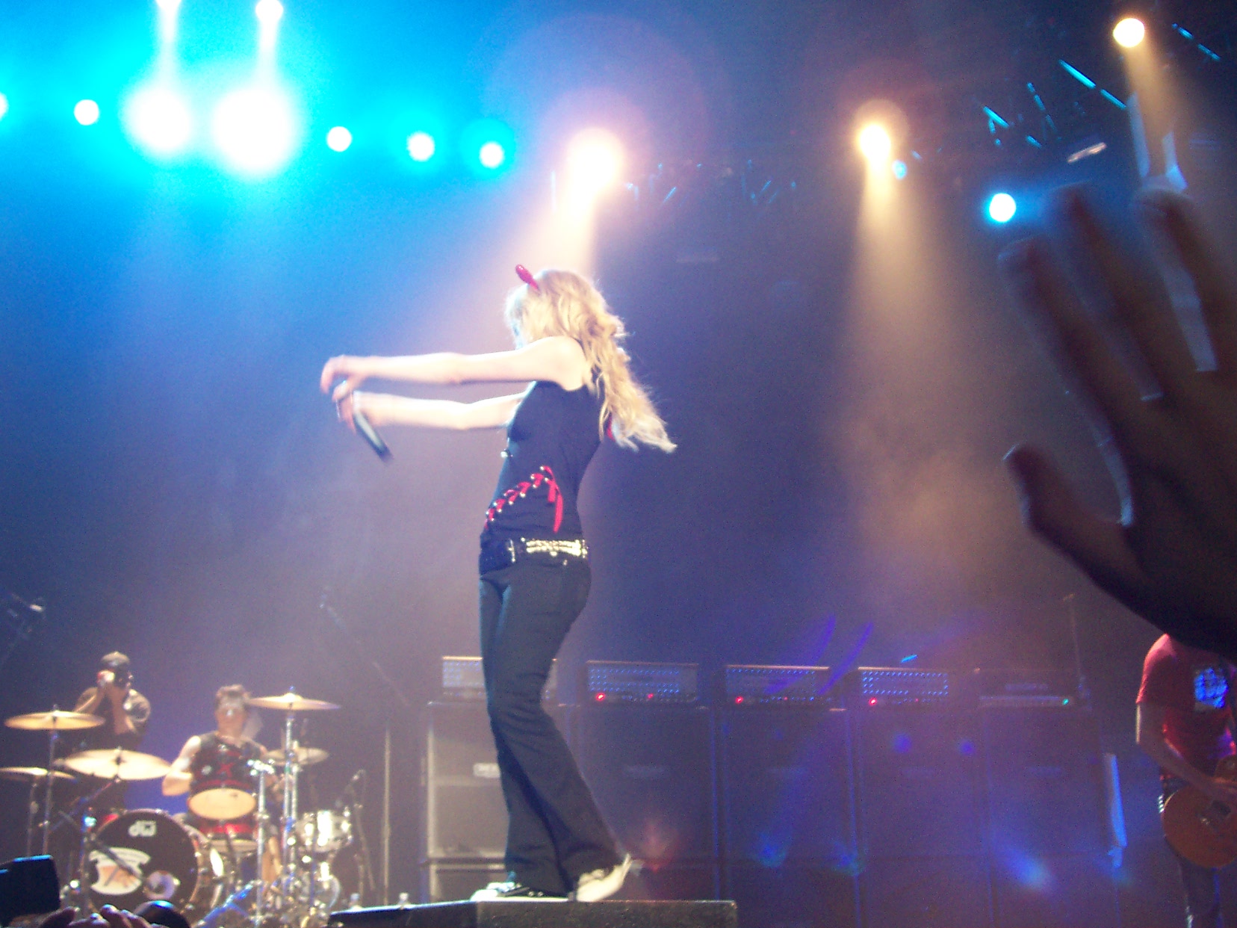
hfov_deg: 41.2
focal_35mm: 46
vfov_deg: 31.5
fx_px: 1644
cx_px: 618
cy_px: 464
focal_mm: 7
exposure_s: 1/45
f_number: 3
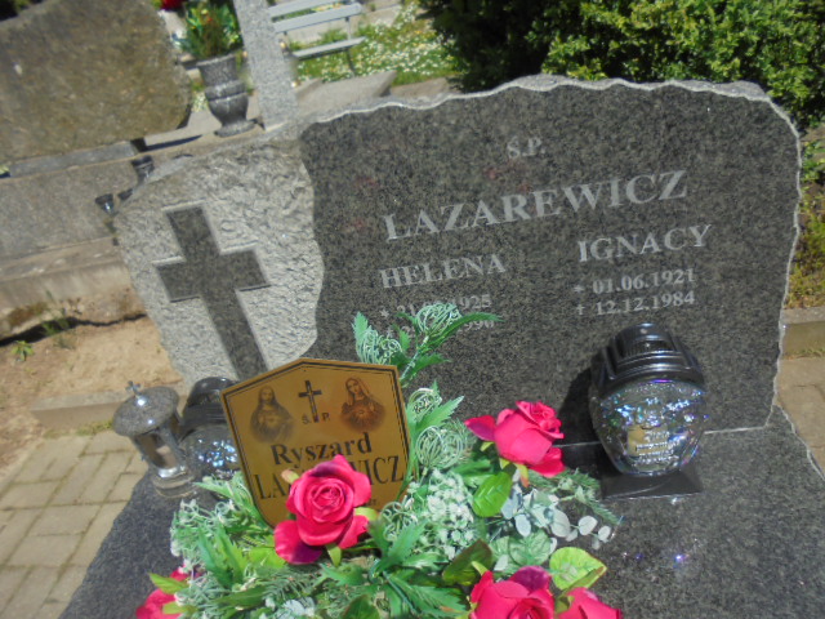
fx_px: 620
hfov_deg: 67.3
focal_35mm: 26
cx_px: 412
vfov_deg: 53.1
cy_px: 310
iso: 100
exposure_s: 1/1000
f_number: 3.5
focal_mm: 4.6
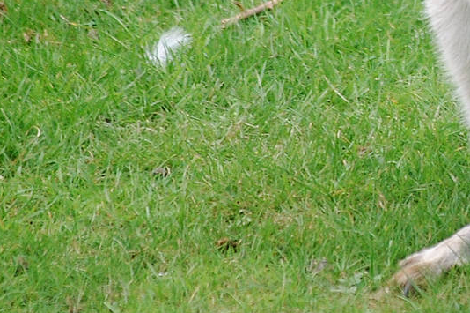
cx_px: 503
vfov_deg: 1.5
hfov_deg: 2.3
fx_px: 11726
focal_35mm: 899
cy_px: -28
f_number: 5.6
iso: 800
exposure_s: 1/320
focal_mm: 200
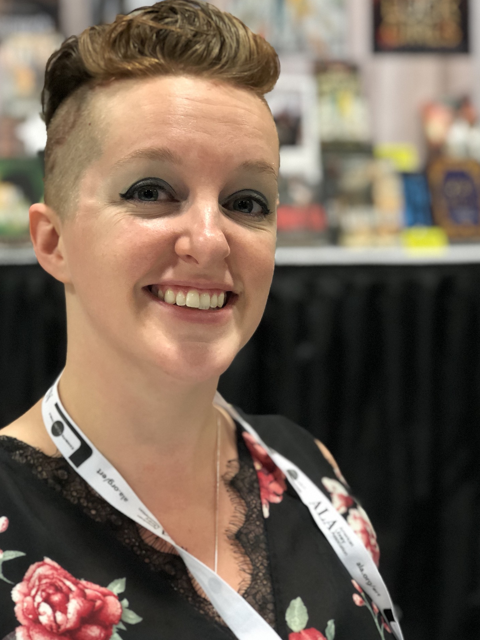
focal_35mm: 61
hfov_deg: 24.0
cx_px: 230
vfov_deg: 31.7
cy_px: 302
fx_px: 1128
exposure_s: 1/30
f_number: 2.8
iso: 320
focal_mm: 6.6
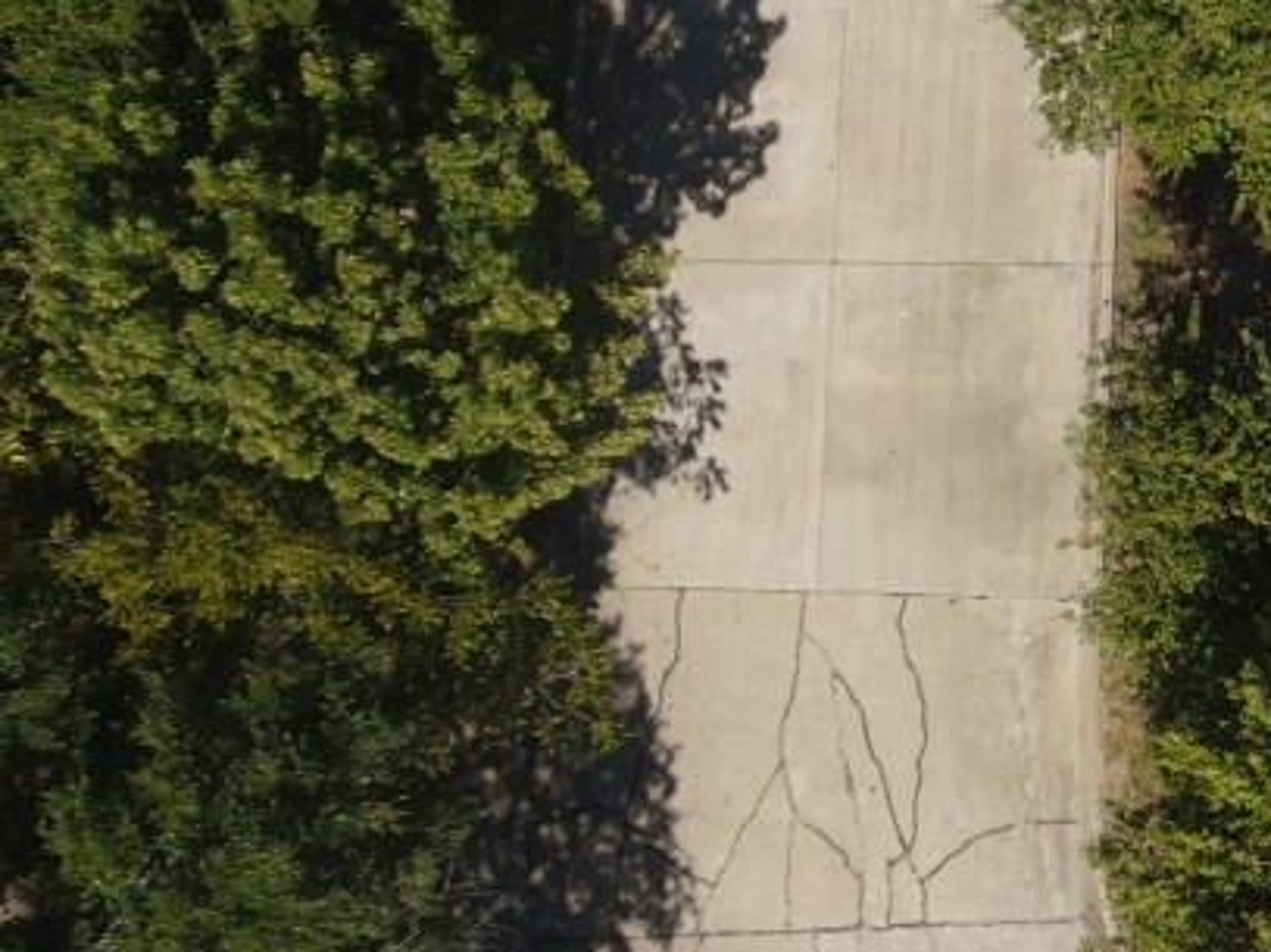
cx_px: 1824
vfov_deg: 12.3
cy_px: -181
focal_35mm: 118
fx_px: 4331
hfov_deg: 15.6
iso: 100
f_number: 2.8
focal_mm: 4.5
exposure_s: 1/180
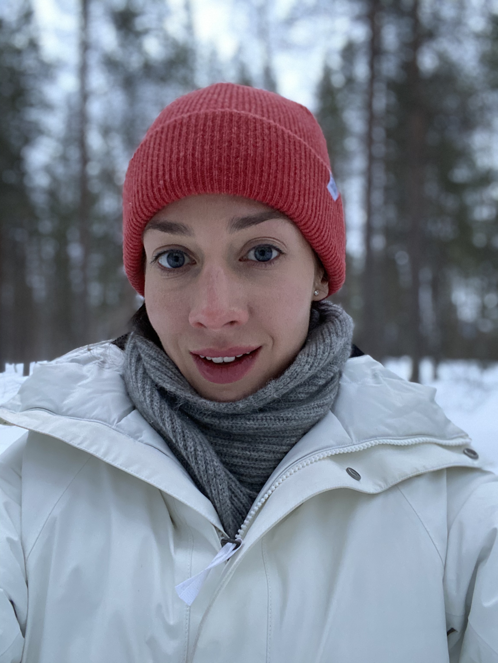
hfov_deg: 46.8
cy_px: 332
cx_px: 249
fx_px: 575
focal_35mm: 30
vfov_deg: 60.0
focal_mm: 2.71
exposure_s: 1/34
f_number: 2.2
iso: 400
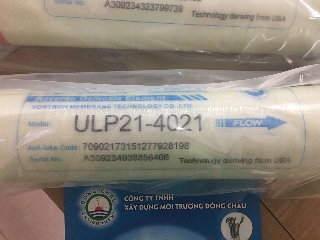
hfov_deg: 61.7
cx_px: 160
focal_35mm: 29
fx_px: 268
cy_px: 120
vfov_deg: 48.2
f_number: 2.2
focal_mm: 4.15
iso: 100
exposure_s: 1/10
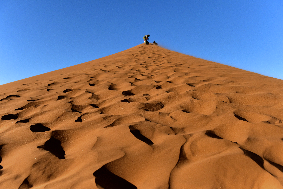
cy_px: 94
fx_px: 267
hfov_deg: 55.8
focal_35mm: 34
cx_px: 142
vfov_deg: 38.9
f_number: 5.6
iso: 2000
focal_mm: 34
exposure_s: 1/8000
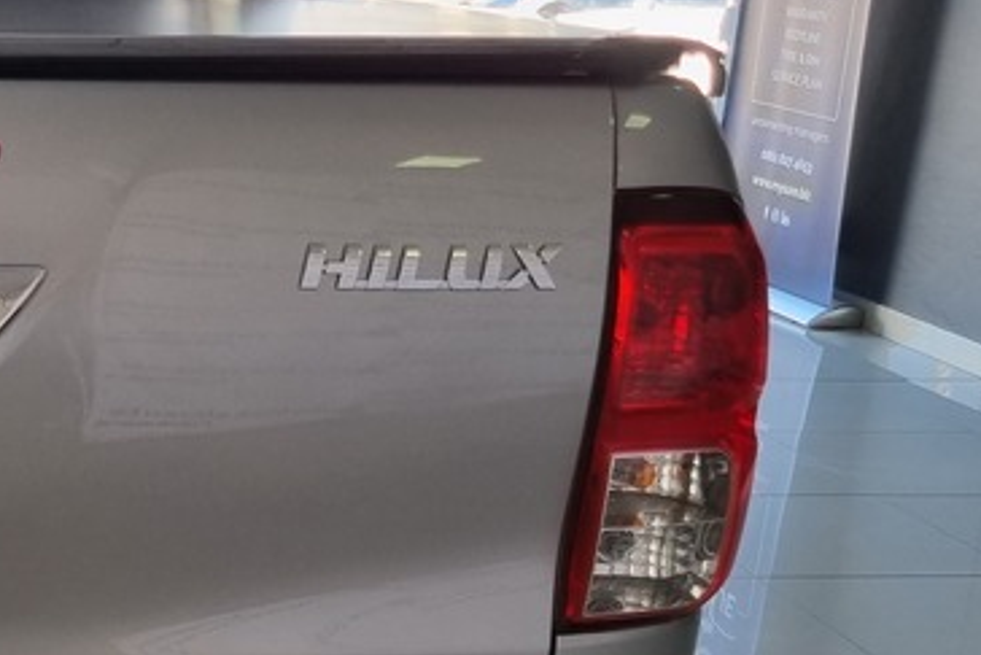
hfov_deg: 24.2
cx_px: -197
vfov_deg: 17.8
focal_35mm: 76
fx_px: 2072
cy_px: 528
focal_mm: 5.4
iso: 50
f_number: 1.8
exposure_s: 1/124
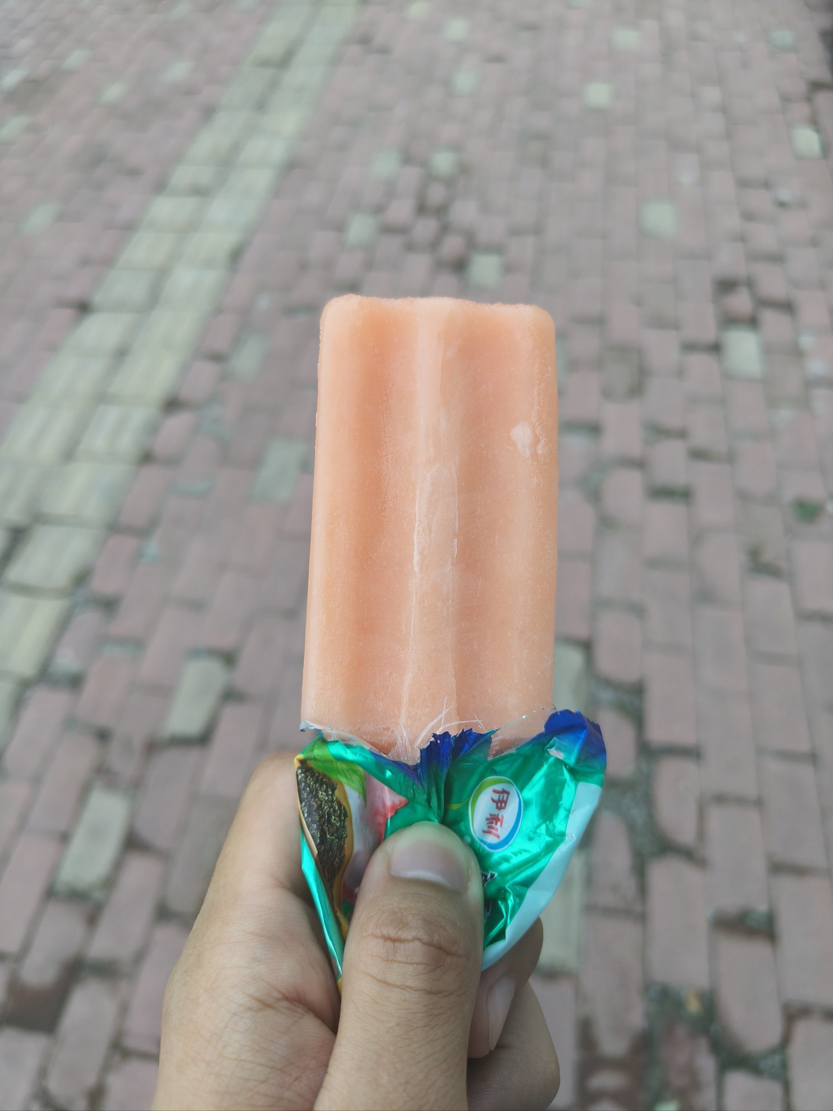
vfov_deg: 71.6
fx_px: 770
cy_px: 556
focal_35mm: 24
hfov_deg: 56.8
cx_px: 416
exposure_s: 1/101
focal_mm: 5.59
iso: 250
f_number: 1.8
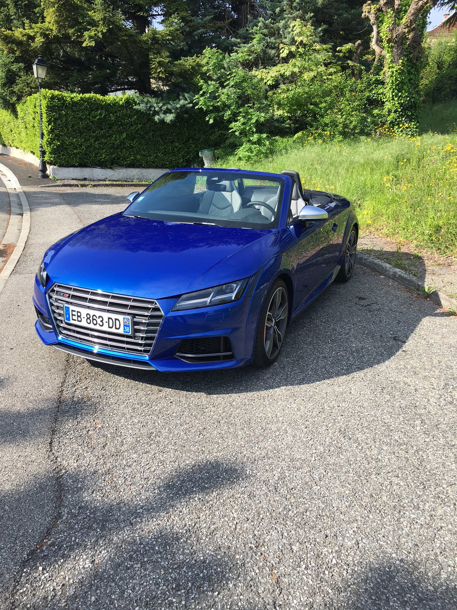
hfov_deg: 48.2
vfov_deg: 61.7
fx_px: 510
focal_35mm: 29
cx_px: 228
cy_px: 305
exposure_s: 1/620
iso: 25
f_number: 2.2
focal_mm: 4.15
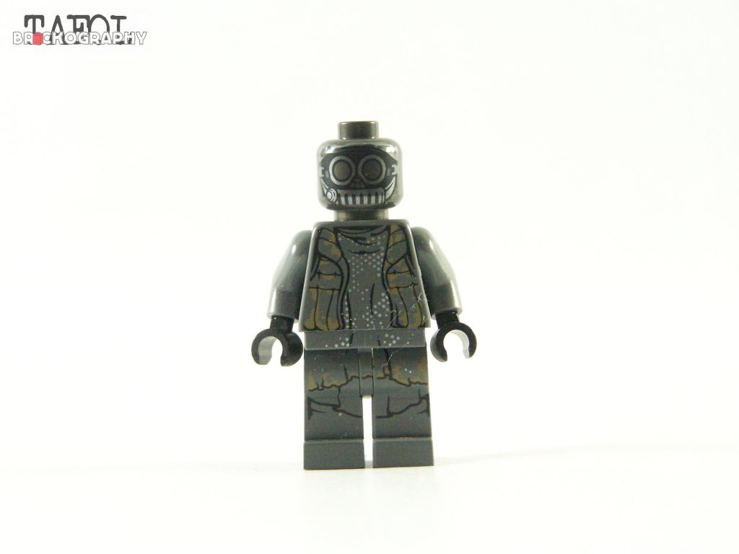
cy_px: 277
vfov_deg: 12.7
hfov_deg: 16.8
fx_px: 2498
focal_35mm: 117
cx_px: 370
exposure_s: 1/60
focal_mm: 19.4
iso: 400
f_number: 3.6
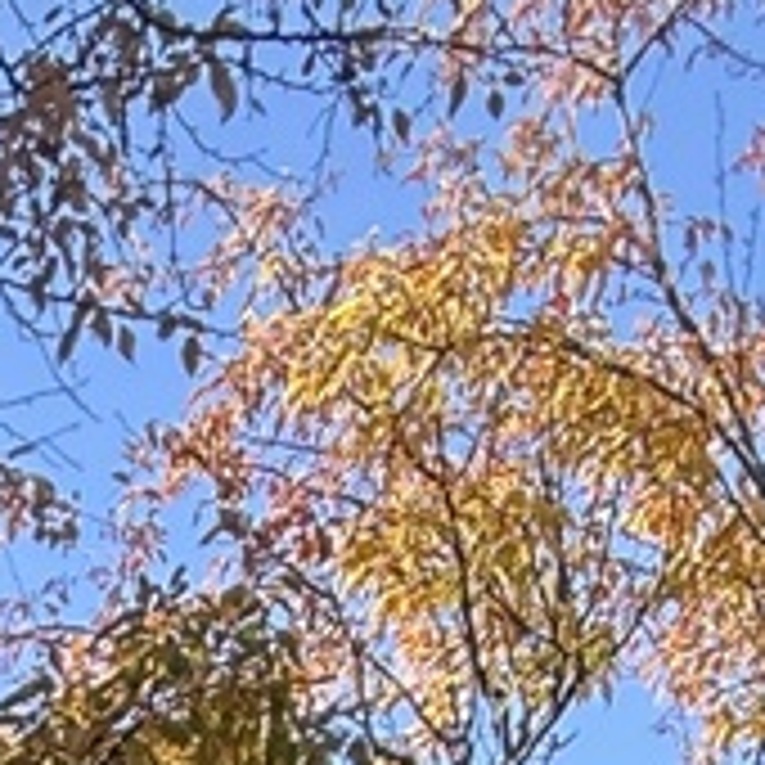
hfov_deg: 14.7
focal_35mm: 105
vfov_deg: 10.6
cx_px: -576
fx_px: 2625
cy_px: 2385
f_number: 2.2
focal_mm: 2.22
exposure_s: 1/159
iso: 64
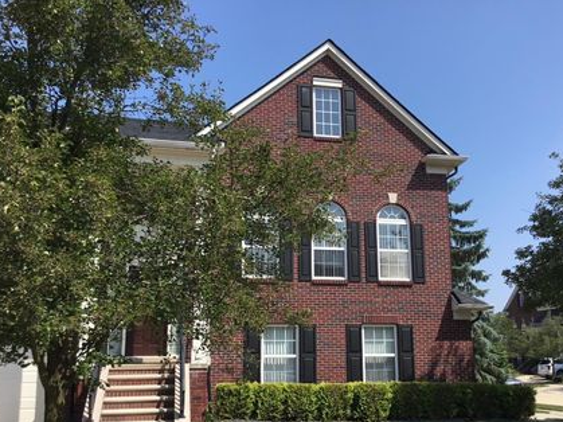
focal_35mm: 37
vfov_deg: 38.5
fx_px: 602
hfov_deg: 50.1
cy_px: 249
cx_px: 305
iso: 25
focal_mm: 3.3
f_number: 2.4
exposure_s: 1/1131
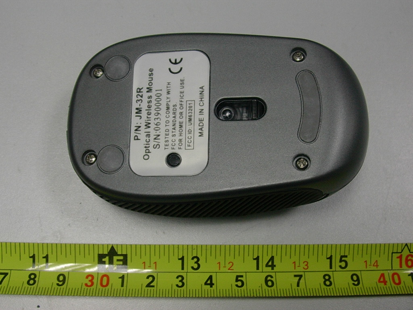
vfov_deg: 32.2
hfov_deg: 42.1
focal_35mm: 45
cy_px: 155
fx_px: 537
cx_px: 206
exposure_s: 1/16.9
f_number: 2.9
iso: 70
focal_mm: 6.7
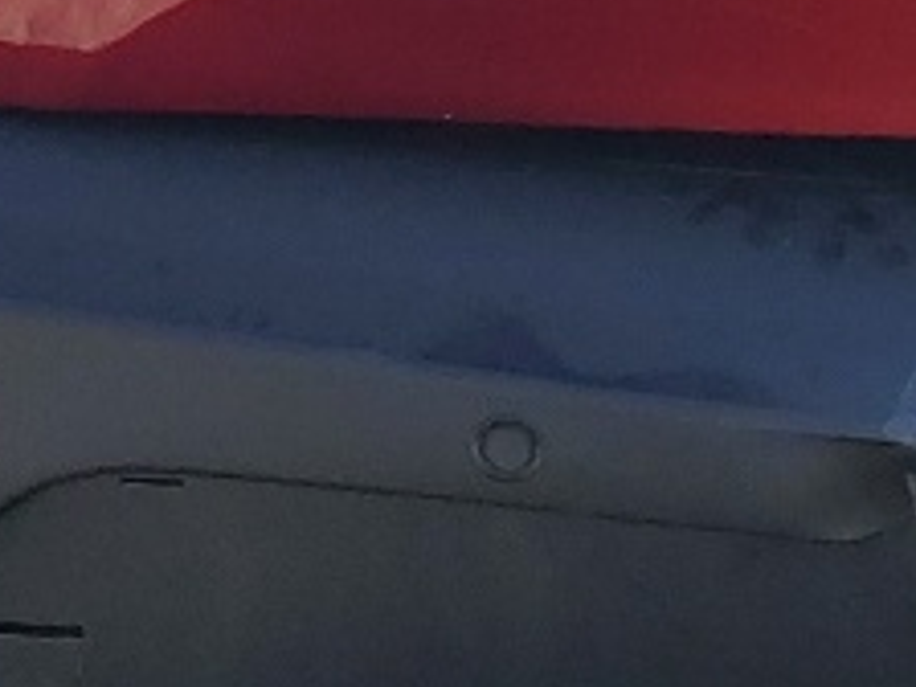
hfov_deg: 10.2
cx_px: 1509
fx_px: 4922
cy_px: -818
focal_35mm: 186
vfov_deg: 7.6
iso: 50
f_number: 1.5
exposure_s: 1/1250
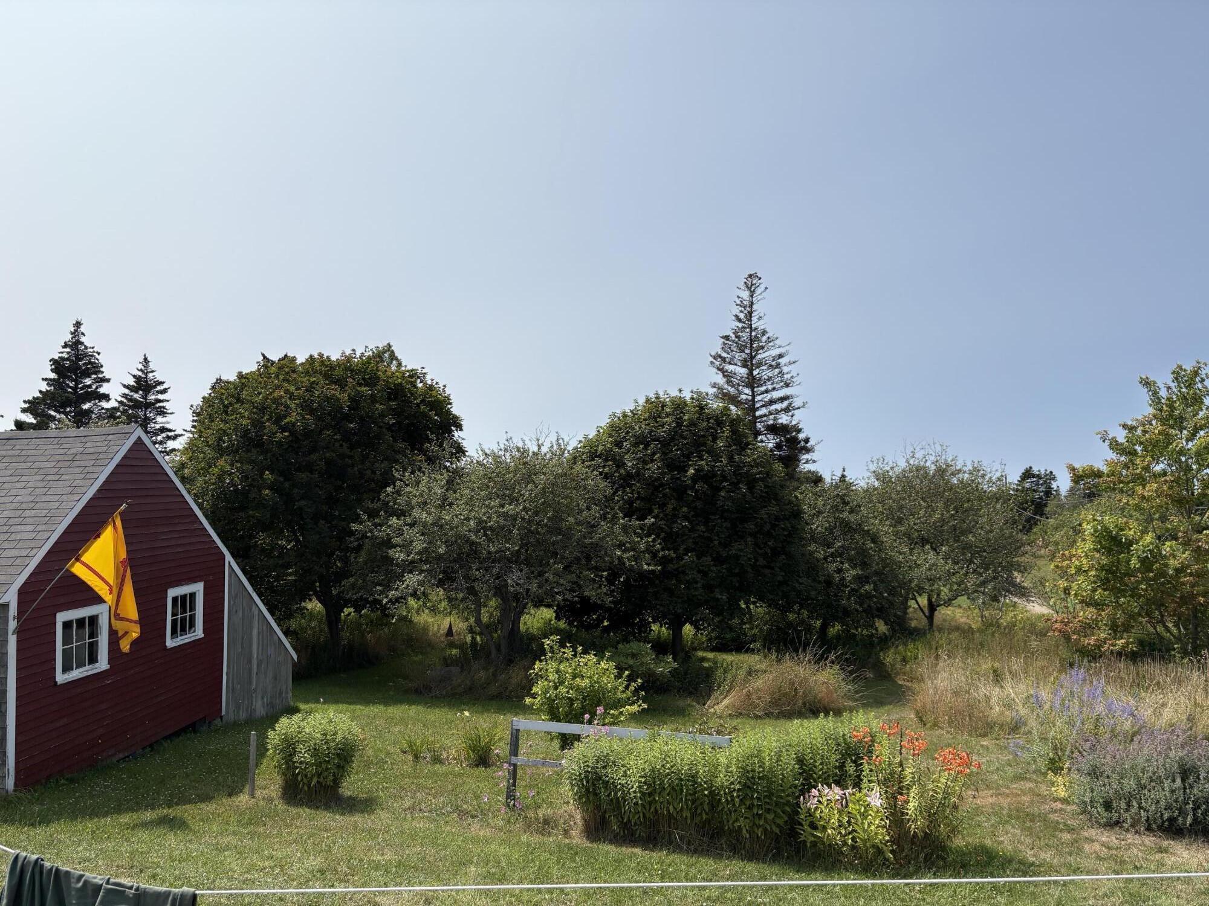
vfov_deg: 53.1
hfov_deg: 67.3
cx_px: 604
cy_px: 453
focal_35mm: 26
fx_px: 908
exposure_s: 1/6993
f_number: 1.6
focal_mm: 5.96
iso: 50
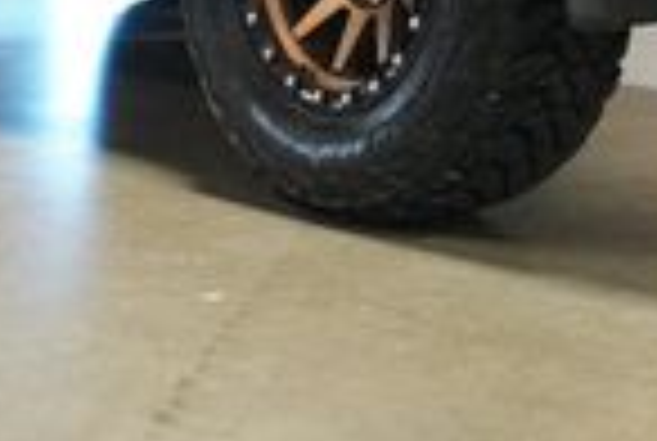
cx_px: 504
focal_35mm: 105
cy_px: -358
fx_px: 1920
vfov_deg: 12.0
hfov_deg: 19.3
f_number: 3.5
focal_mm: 16
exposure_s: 1/160
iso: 6400
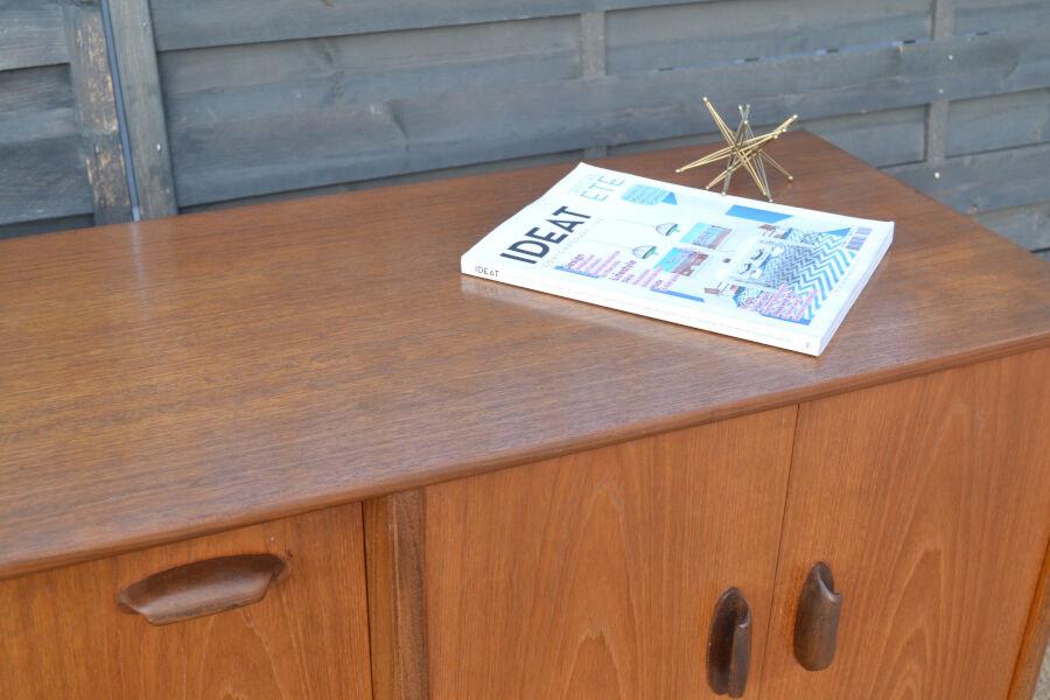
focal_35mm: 45
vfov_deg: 29.9
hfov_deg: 43.6
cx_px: 525
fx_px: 1312
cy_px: 350
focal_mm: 30
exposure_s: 1/125
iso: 180
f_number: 5.6
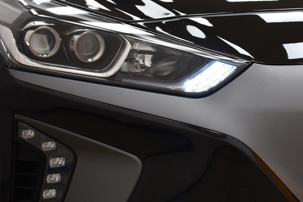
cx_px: 313
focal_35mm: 95
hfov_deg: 20.6
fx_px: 802
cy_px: 131
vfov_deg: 14.3
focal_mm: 25
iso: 160
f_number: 4
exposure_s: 1/40
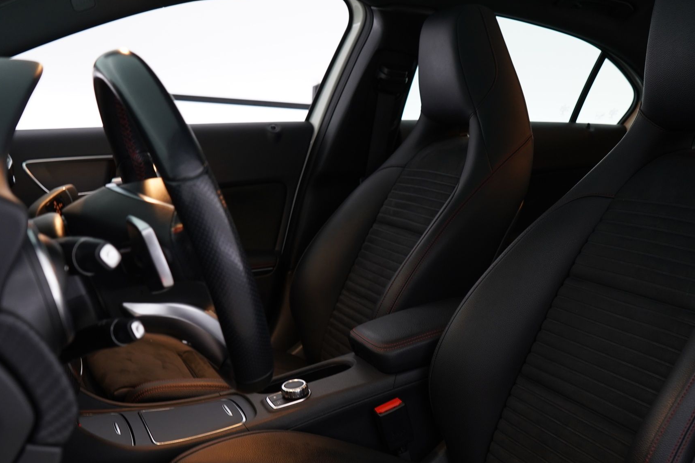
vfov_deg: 32.5
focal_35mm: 41
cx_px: 410
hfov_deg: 47.2
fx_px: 791
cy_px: 291
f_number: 5
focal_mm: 28
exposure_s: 1/10
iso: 800
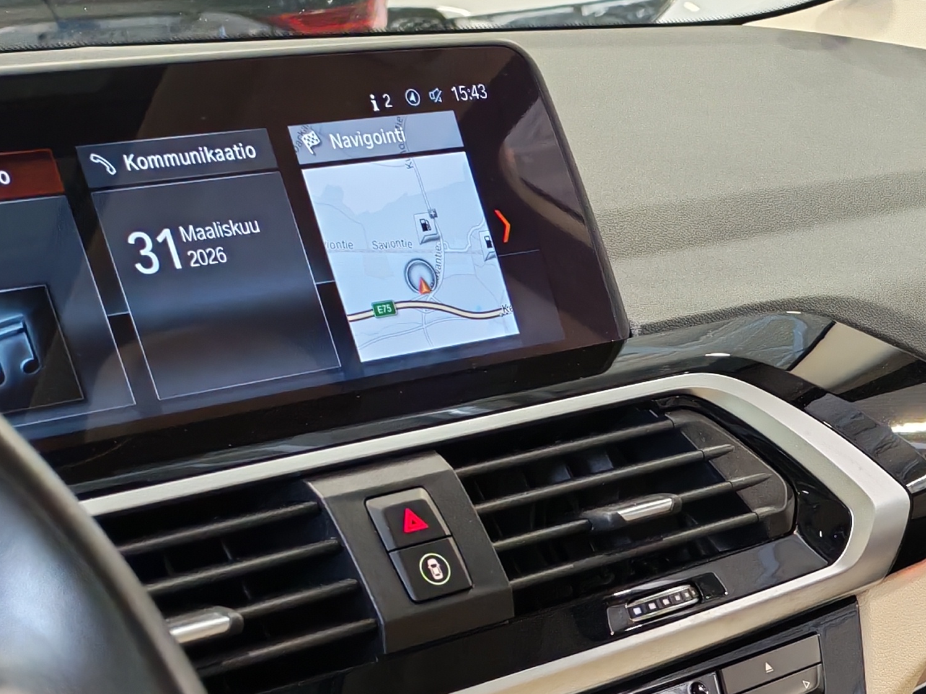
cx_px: 1069
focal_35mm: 85
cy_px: 850
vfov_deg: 16.6
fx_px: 2273
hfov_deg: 21.6
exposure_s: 1/100
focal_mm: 6.12
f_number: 1.9
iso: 809
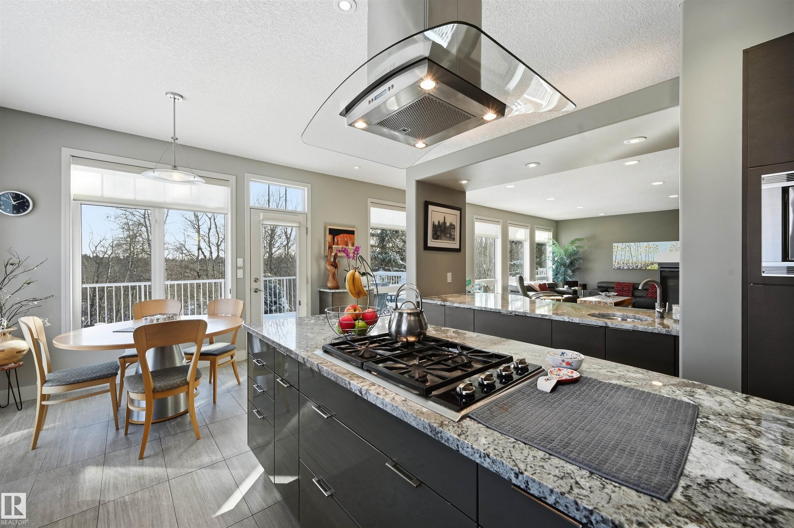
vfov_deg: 81.1
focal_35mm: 14
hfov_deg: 104.3
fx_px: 309
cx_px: 397
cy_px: 264
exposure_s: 1/200
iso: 100
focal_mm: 14
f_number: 9
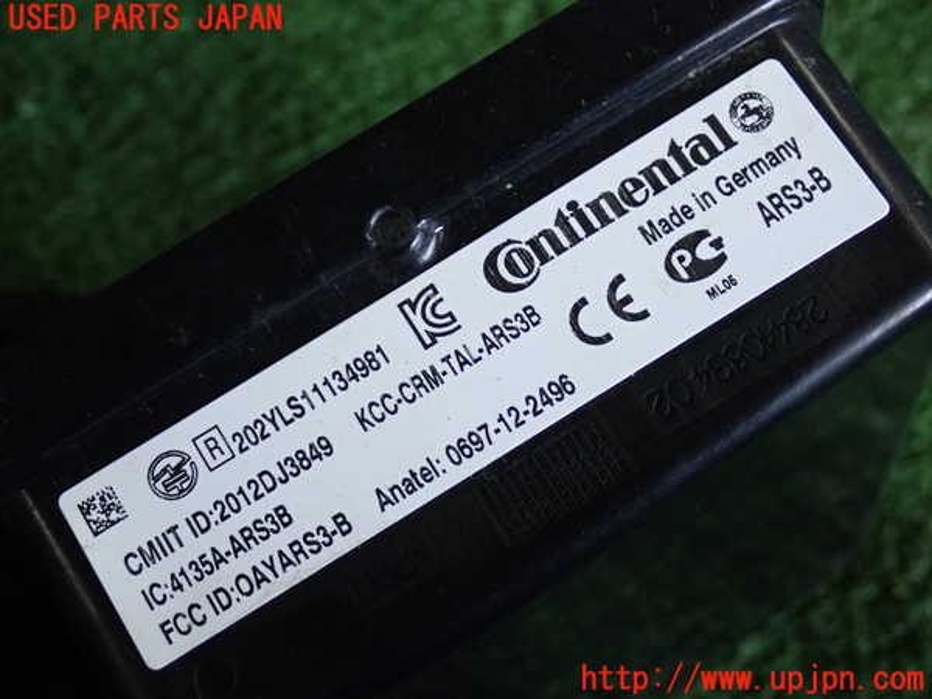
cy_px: 350
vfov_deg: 21.9
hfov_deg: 29.0
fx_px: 1804
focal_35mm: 67
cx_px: 466
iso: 400
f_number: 3.8
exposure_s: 1/125
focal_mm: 11.88
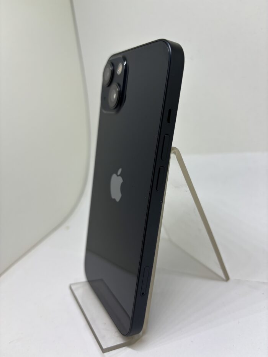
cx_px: 134
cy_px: 178
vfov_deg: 67.3
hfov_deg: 53.1
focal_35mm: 26
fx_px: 268
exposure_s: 1/121
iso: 40
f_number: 1.6
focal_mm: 5.96
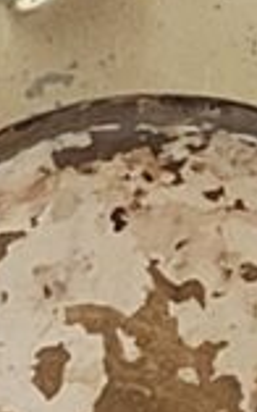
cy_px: 929
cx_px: 178
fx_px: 2019
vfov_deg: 10.3
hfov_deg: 7.3
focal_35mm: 180
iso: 160
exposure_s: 1/120
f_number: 1.8
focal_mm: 5.4
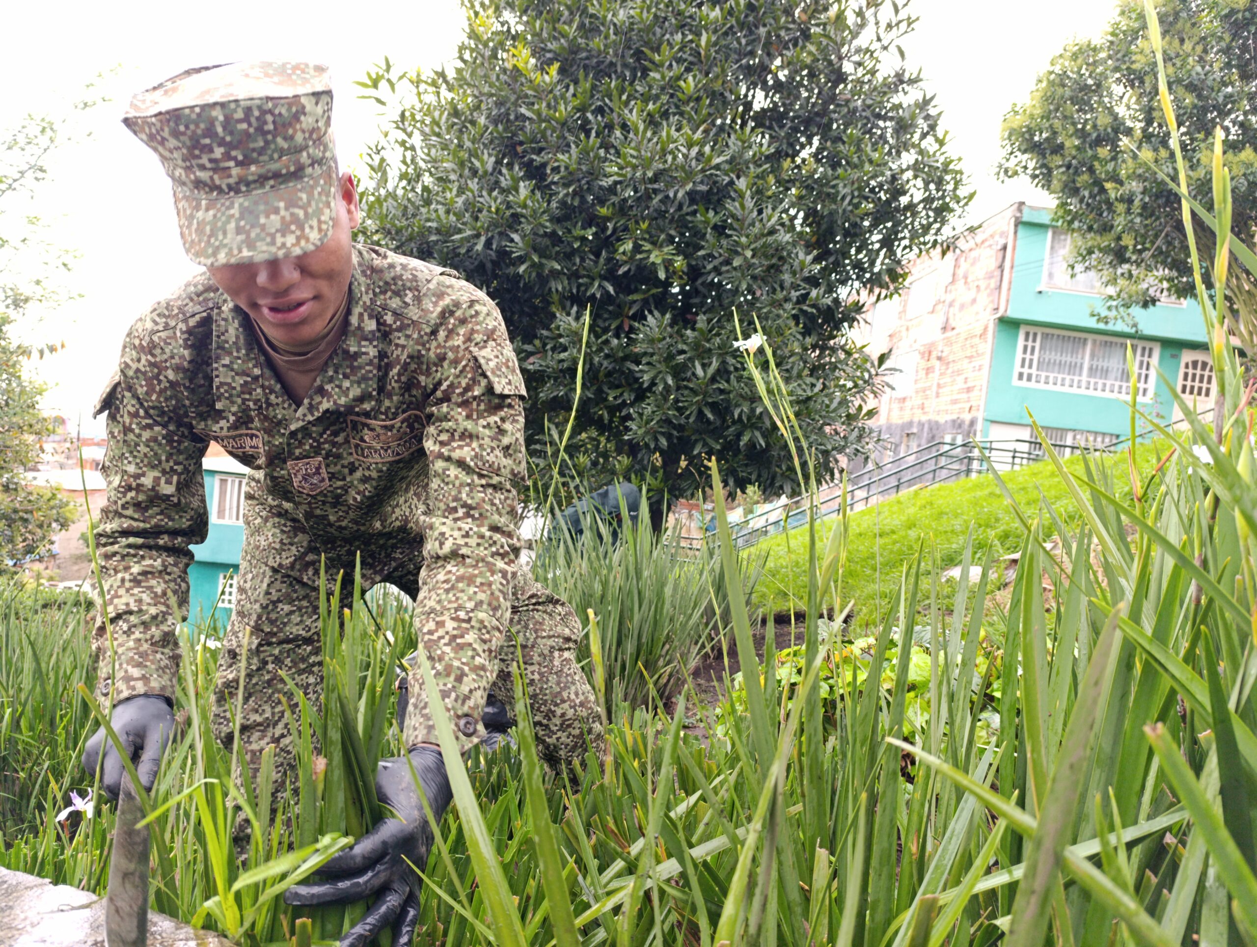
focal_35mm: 23
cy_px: 474
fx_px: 836
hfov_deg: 73.8
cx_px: 628
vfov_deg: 59.0
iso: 250
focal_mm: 6.14
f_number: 1.6
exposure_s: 1/120
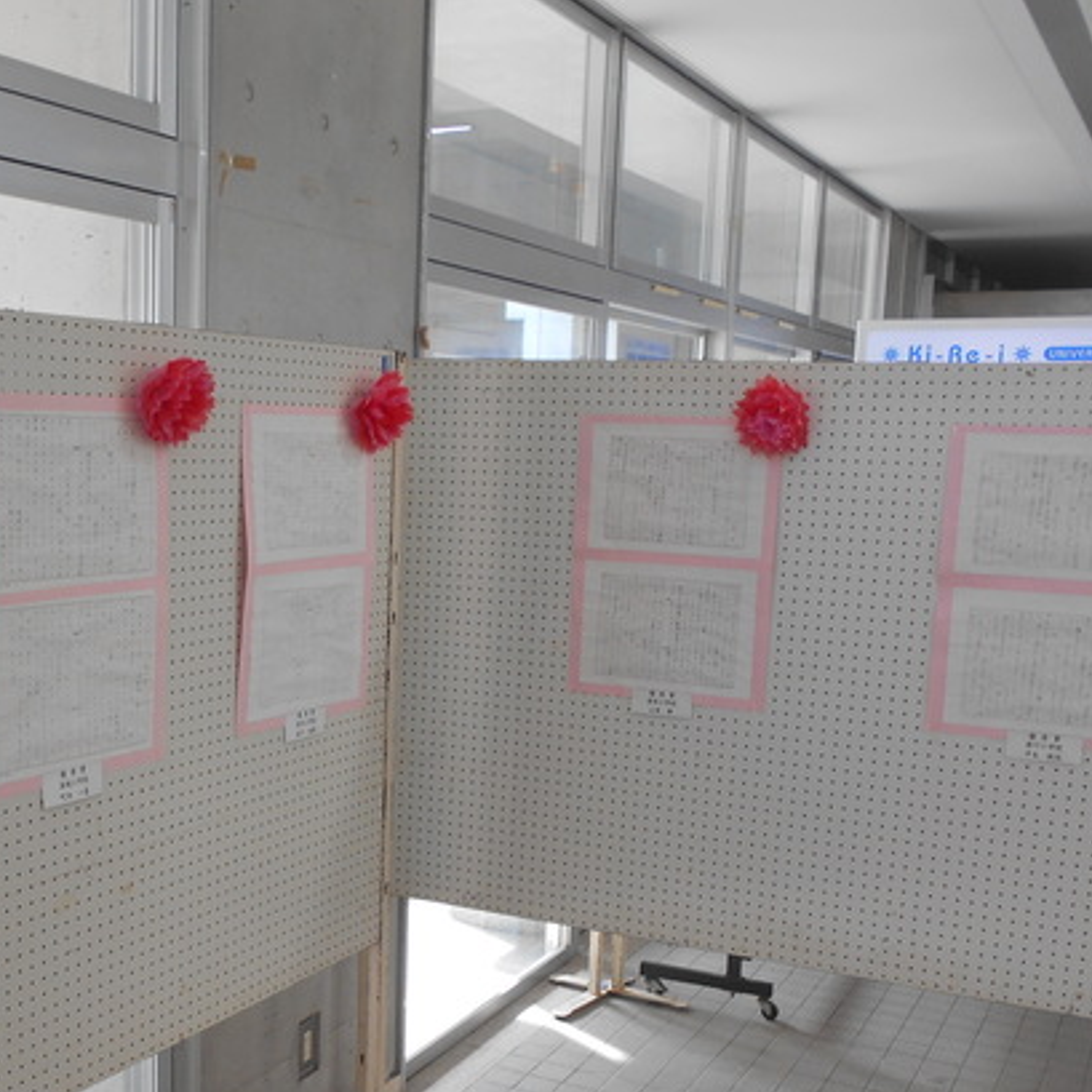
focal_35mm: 41
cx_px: 384
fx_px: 1463
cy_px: 659
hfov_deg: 40.5
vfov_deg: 40.7
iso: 80
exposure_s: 1/40
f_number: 3.2
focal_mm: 4.6
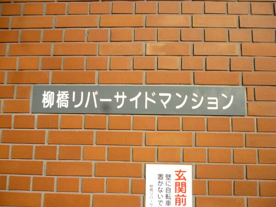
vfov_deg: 49.7
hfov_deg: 63.4
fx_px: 223
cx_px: 138
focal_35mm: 28
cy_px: 104
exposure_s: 1/1000
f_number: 9
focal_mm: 5
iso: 800
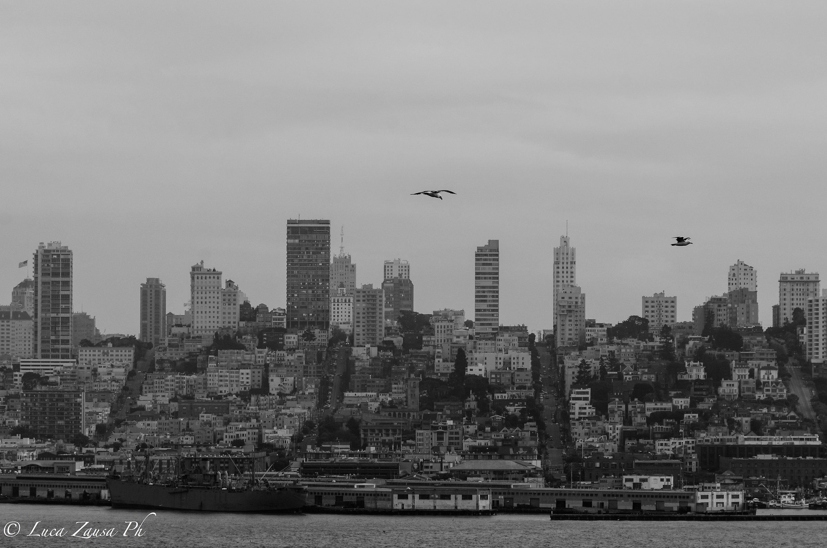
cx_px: 414
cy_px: 274
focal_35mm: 180
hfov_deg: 11.4
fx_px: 4126
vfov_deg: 7.6
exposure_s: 1/500
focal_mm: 120
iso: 200
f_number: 7.1
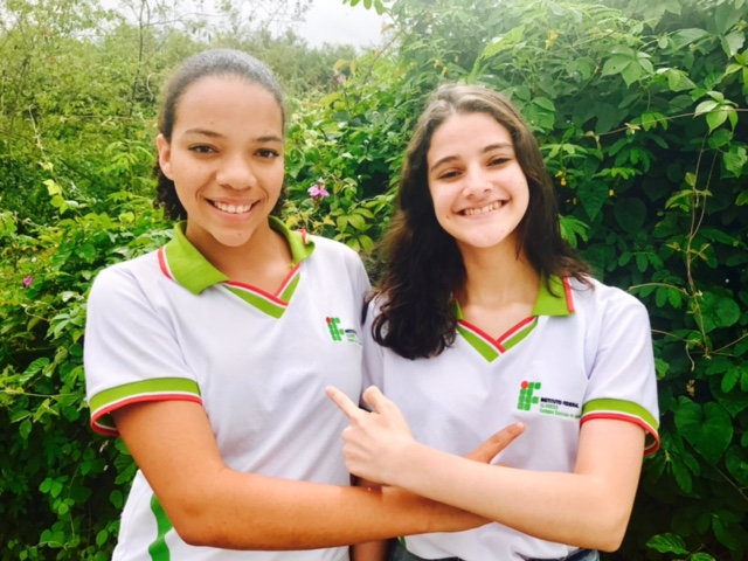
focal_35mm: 28
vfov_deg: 49.7
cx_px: 374
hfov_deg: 63.4
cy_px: 280
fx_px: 605
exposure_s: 1/1597
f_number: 1.8
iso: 20
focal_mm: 3.99
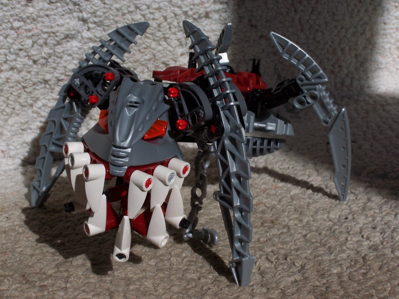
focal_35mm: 82
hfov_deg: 23.8
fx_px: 945
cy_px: 150
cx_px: 200
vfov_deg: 18.0
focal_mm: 13.7
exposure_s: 1/750
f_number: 6.3
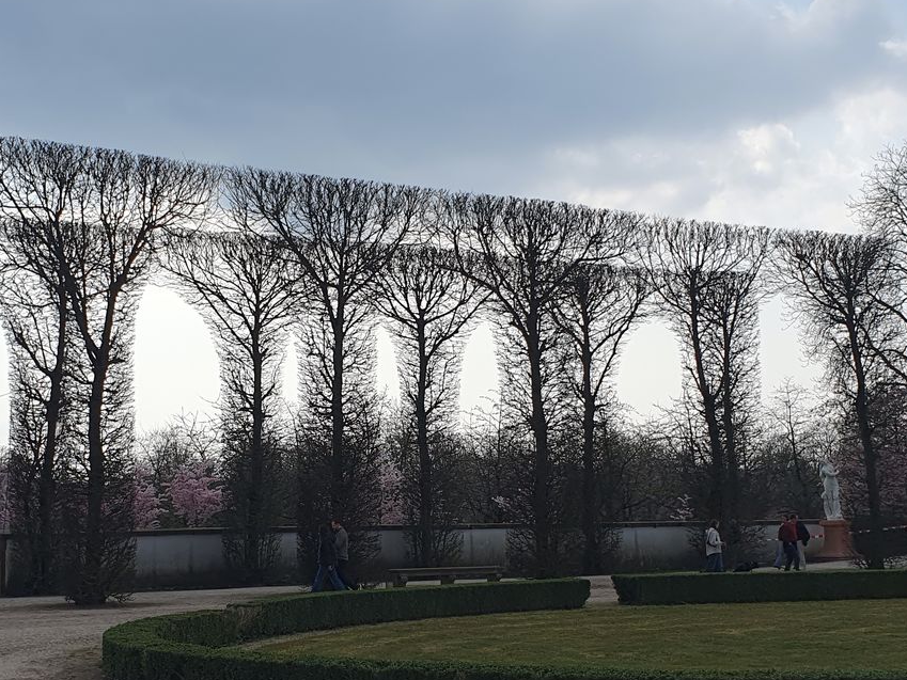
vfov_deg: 29.6
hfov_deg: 38.7
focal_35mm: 49
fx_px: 1284
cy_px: 388
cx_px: 357
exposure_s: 1/2192
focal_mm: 4.32
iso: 50
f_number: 2.4
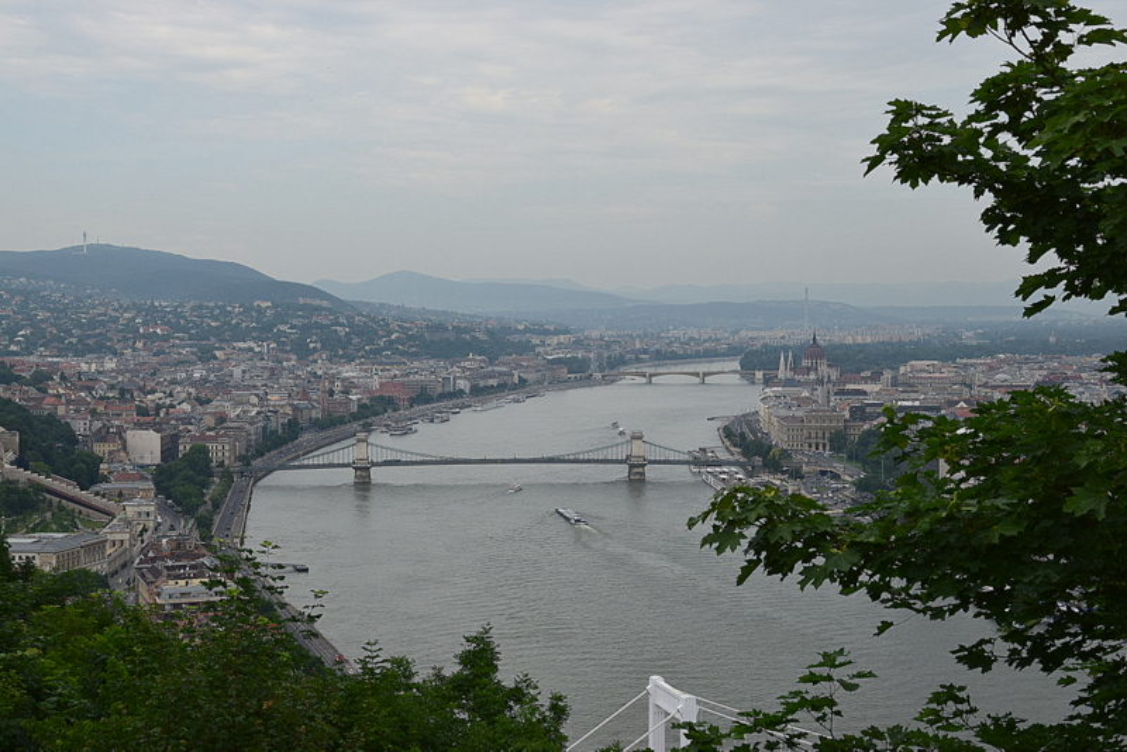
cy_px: 376
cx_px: 564
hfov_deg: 33.4
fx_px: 1879
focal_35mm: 60
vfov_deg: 22.6
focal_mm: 40
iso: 400
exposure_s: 1/500
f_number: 11
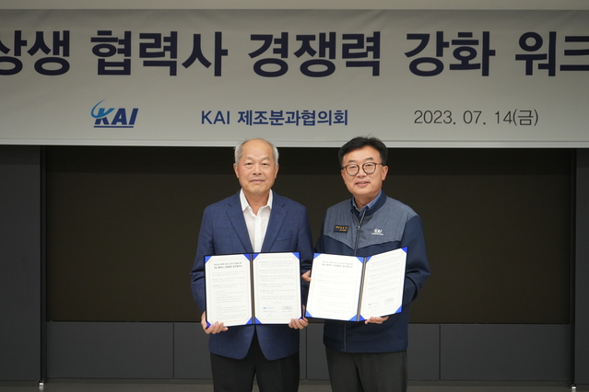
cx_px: 294
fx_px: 933
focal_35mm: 57
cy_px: 196
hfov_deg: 35.1
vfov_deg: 23.8
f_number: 5.6
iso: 2000
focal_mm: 57
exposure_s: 1/320
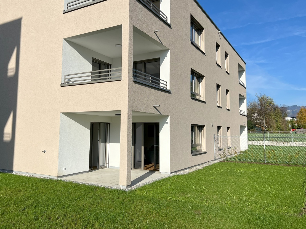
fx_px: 265
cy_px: 106
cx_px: 135
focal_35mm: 30
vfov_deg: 46.8
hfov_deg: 59.8
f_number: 1.5
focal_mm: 5.7
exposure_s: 1/6579
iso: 50
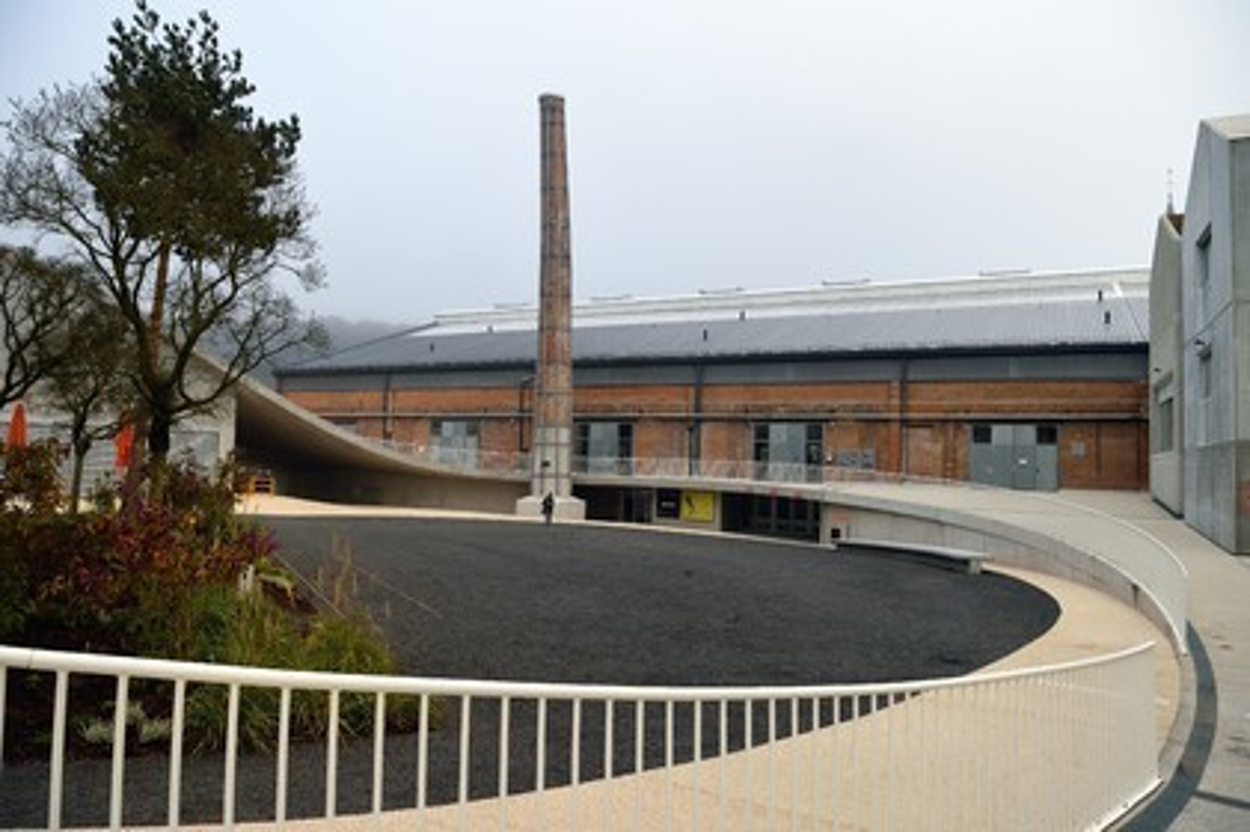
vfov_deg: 53.1
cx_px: 625
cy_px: 416
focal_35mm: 24
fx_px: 833
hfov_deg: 73.8
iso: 400
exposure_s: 1/400
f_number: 7.1
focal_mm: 24
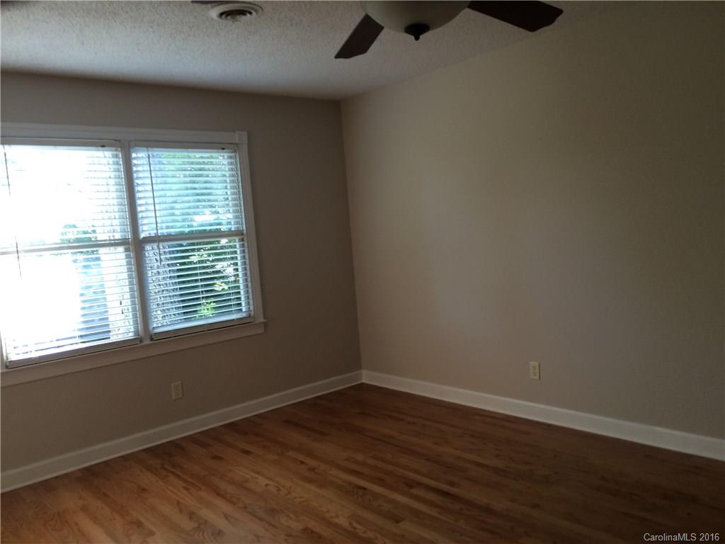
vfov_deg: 48.2
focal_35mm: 29
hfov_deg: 61.7
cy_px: 272
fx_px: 607
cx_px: 362
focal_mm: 4.15
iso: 64
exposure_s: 1/30
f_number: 2.2
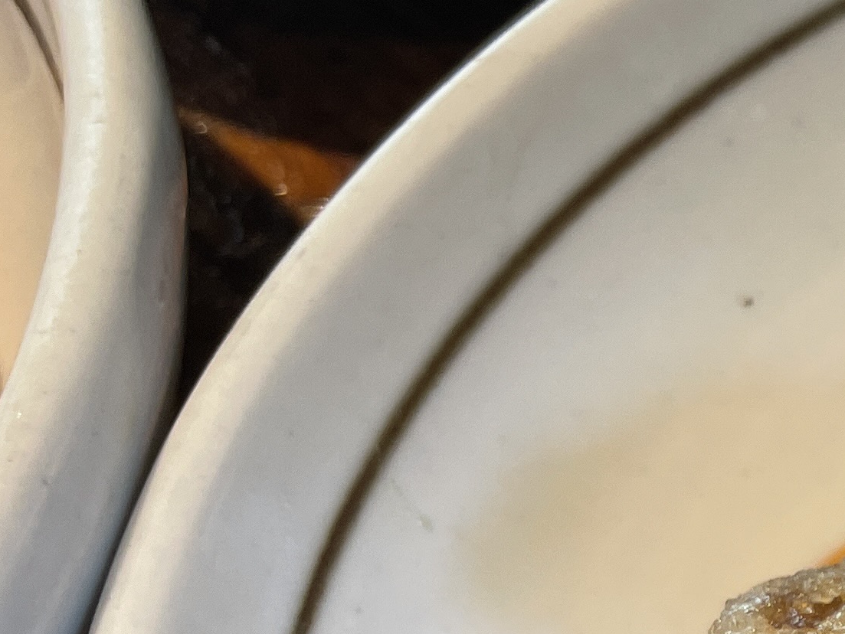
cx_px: 1517
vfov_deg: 14.9
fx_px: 2320
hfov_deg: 17.0
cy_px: 802
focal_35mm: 95
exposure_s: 1/60
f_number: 1.6
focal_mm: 4.2
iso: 64
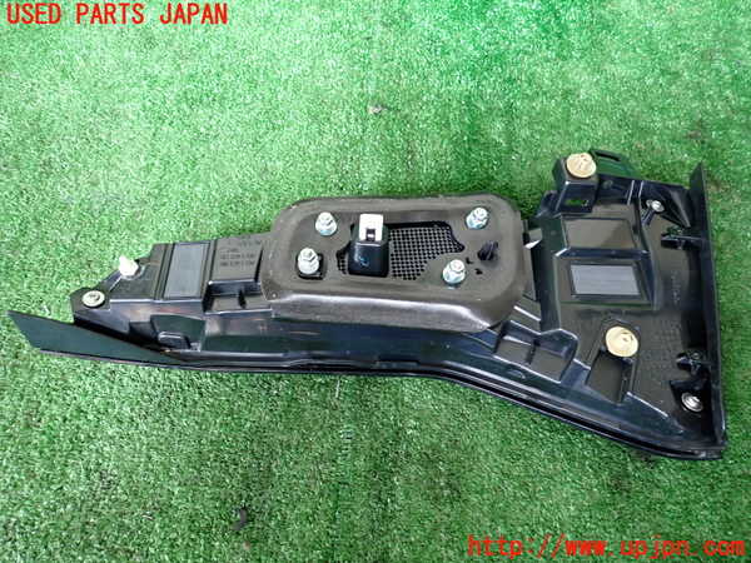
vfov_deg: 54.9
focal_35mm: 25
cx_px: 376
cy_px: 282
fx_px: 542
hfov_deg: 69.4
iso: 320
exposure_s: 1/30
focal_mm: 4.5
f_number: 2
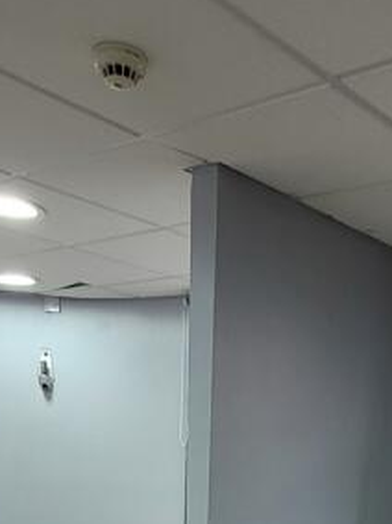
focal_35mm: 47
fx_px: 710
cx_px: 266
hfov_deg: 30.6
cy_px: 668
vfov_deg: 31.7
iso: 64
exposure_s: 1/100
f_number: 2.2
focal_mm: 1.74
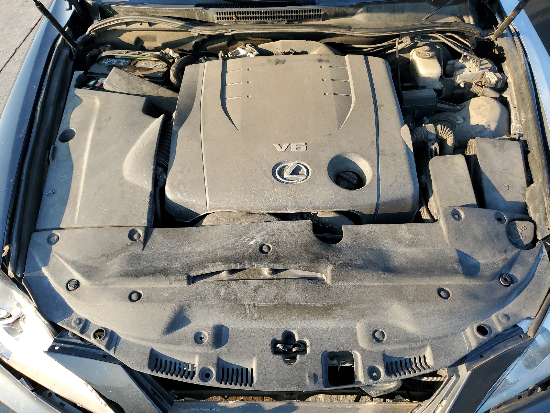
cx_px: 275
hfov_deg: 67.3
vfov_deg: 53.1
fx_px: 413
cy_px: 206
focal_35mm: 26
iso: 50
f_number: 1.5
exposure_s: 1/435
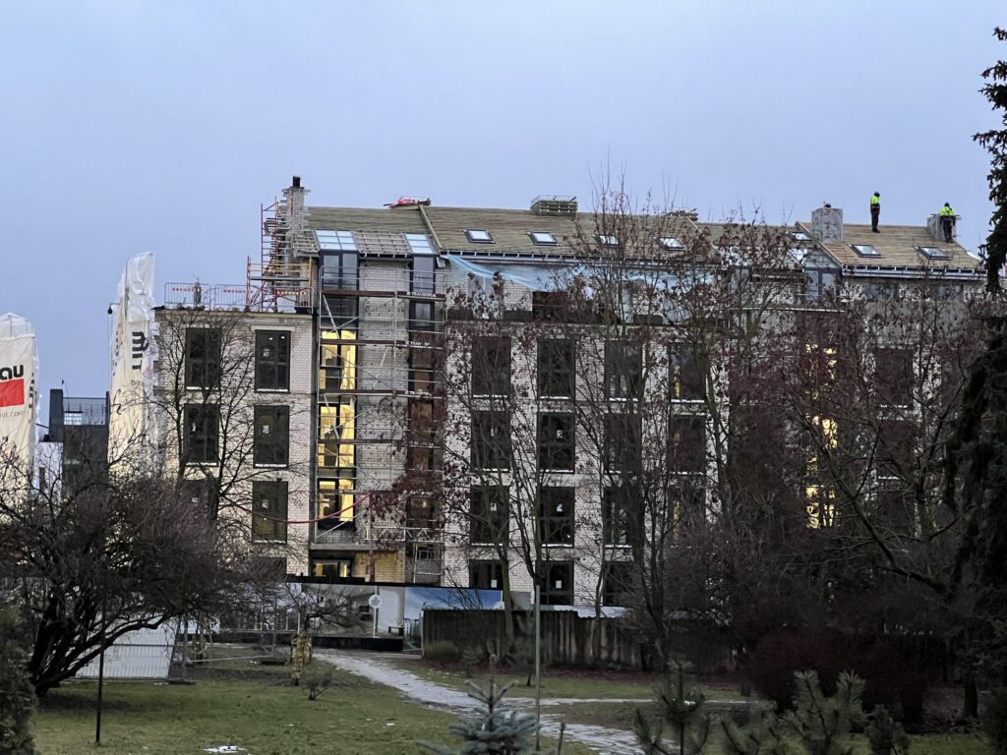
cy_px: 378
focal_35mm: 77
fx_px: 2240
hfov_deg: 25.3
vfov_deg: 19.1
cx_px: 504
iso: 800
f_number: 2.8
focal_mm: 9
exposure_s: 1/41
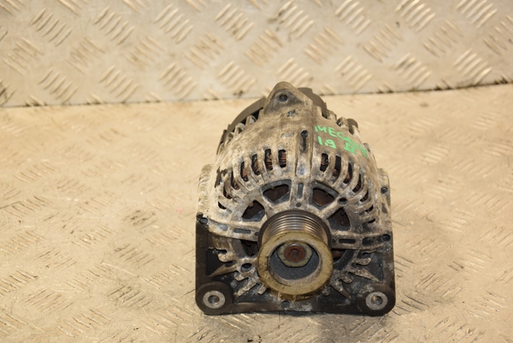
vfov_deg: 15.5
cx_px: 258
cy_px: 171
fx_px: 1255
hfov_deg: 23.1
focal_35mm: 88
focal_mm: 58
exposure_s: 1/125
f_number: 5
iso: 800
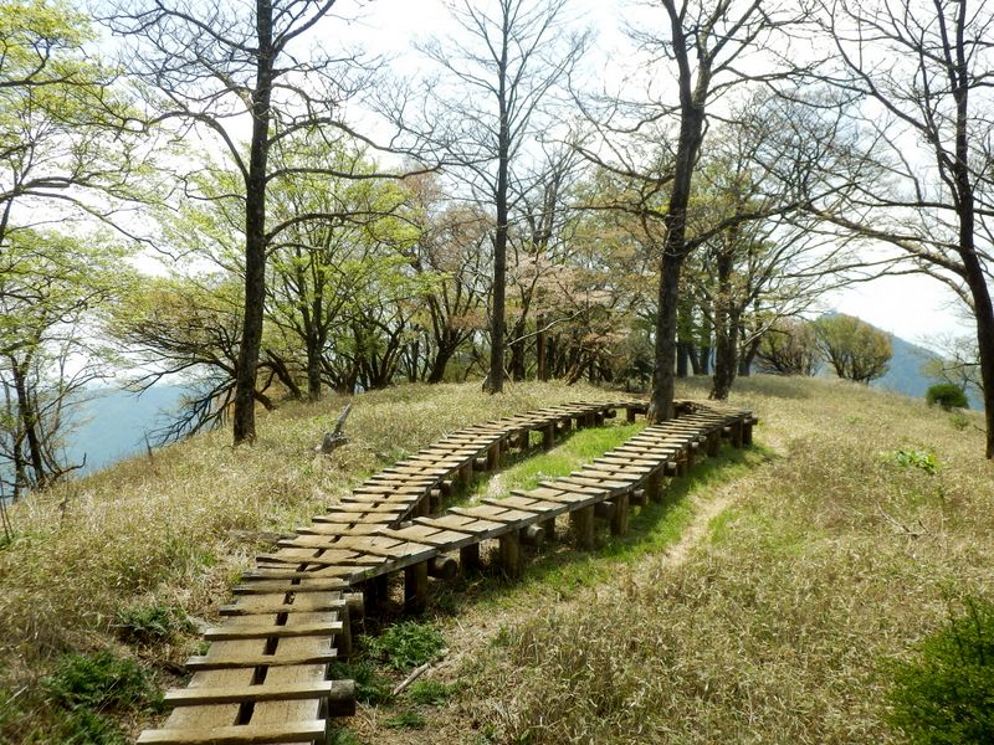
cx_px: 497
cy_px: 372
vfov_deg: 38.7
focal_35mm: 37
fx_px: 1062
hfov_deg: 50.1
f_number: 3.9
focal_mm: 6.6
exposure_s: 1/320
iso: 80
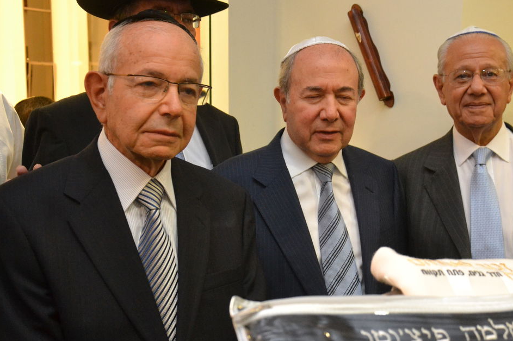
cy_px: 188
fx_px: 698
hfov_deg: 40.1
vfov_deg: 27.5
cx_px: 317
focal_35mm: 49
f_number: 3.8
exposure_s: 1/60
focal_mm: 22
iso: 2200
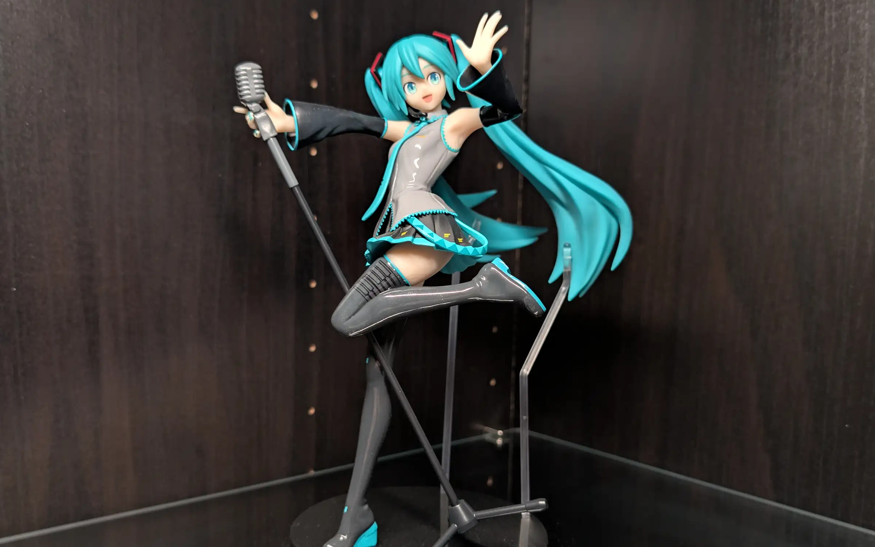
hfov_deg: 56.7
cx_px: 438
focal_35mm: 34
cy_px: 305
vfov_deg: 37.2
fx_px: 811
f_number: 1.68
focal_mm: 6.9
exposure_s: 1/11.7
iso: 45
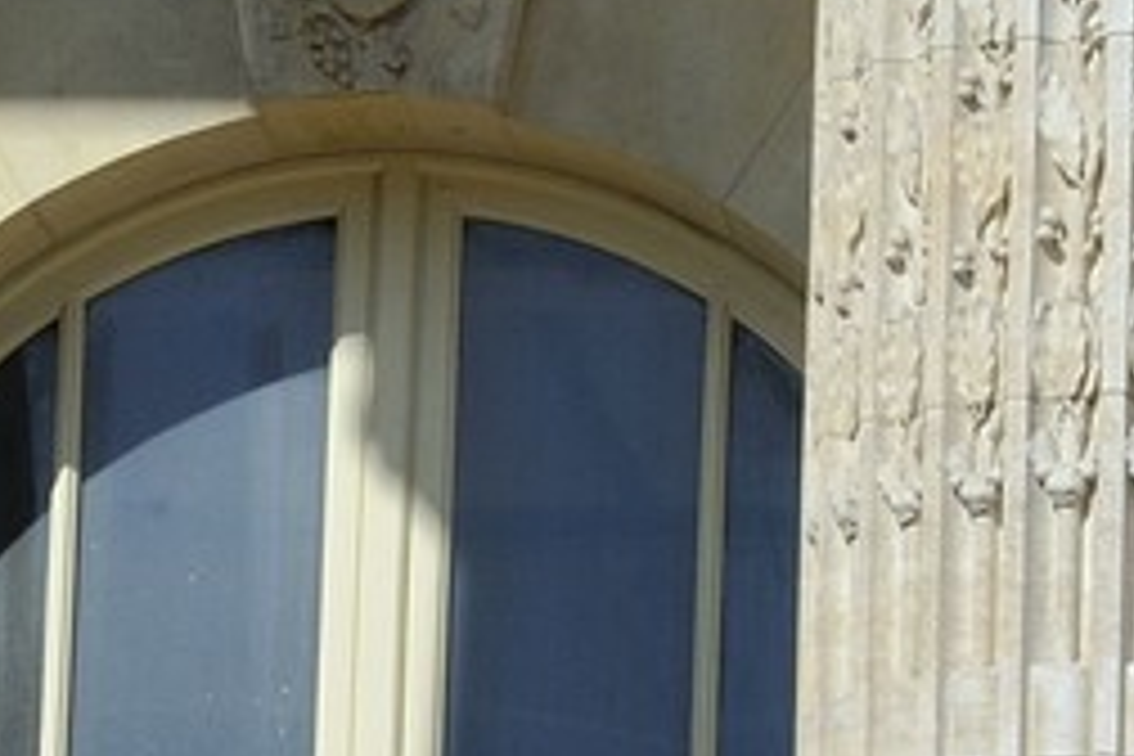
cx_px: 2421
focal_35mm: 634
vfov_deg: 2.2
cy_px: -1415
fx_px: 19969
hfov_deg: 3.2
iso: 200
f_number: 13
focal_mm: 100
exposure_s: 1/200
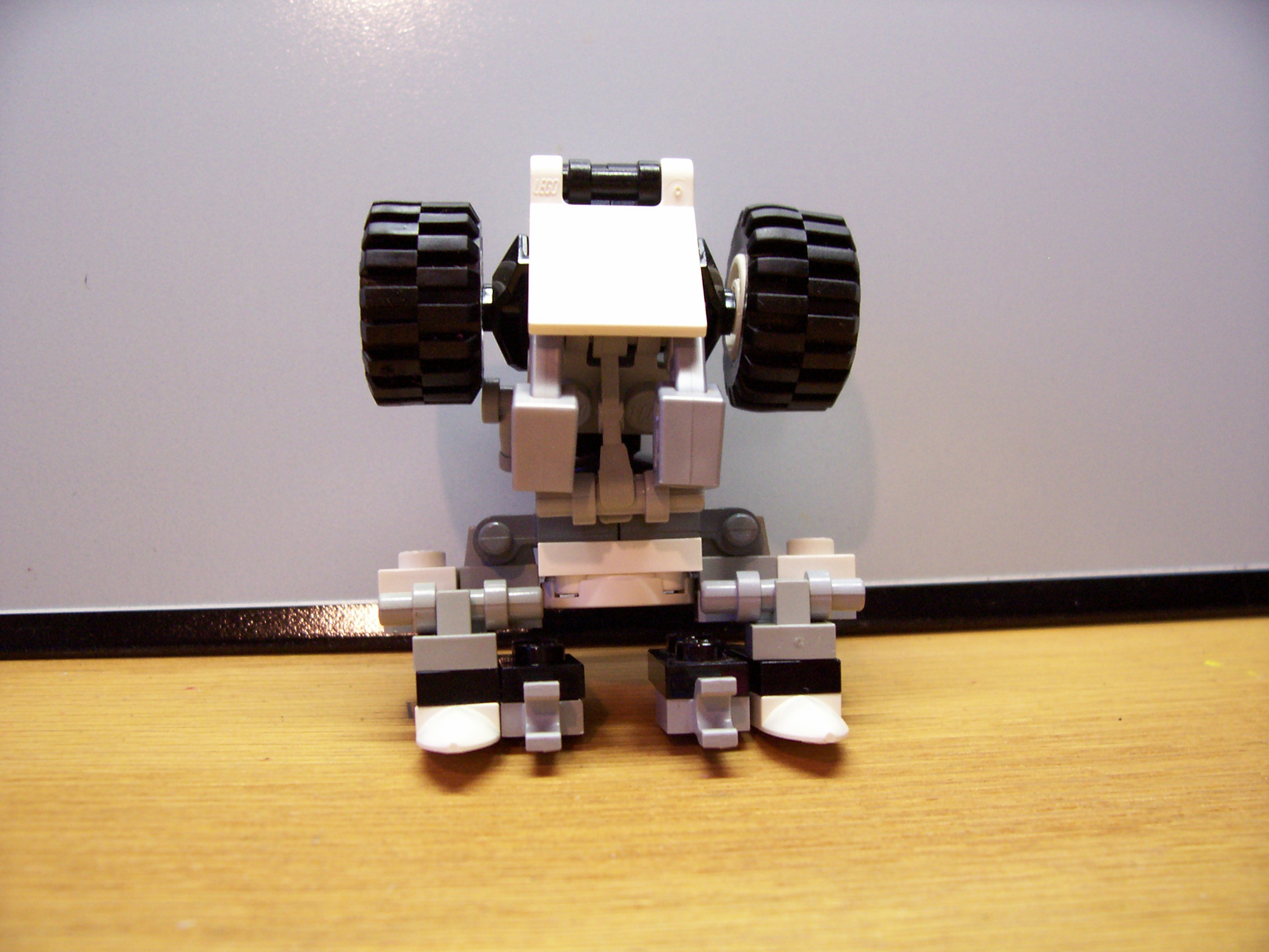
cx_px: 634
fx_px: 1246
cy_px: 476
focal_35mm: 34
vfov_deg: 41.8
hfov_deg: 54.0
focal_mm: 5.6
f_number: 2.7
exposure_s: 1/32
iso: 145
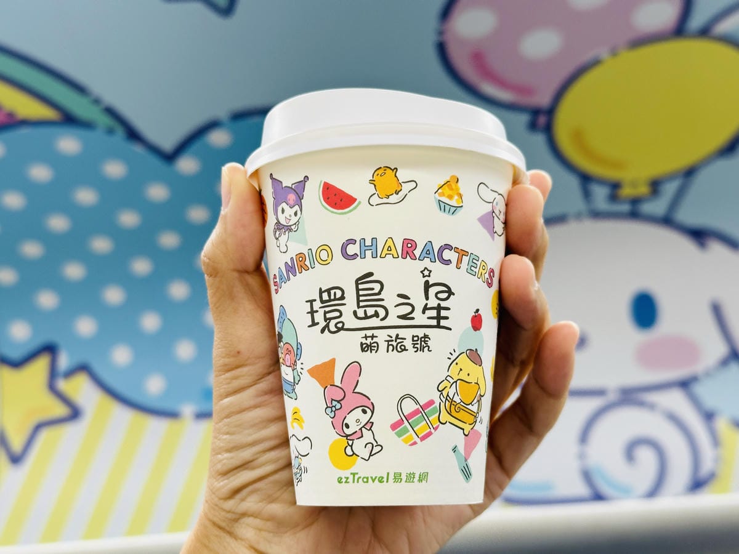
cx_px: 370
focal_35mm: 48
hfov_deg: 39.7
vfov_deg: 30.3
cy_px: 277
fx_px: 1025
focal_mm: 6.86
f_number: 1.78
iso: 80
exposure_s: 1/69
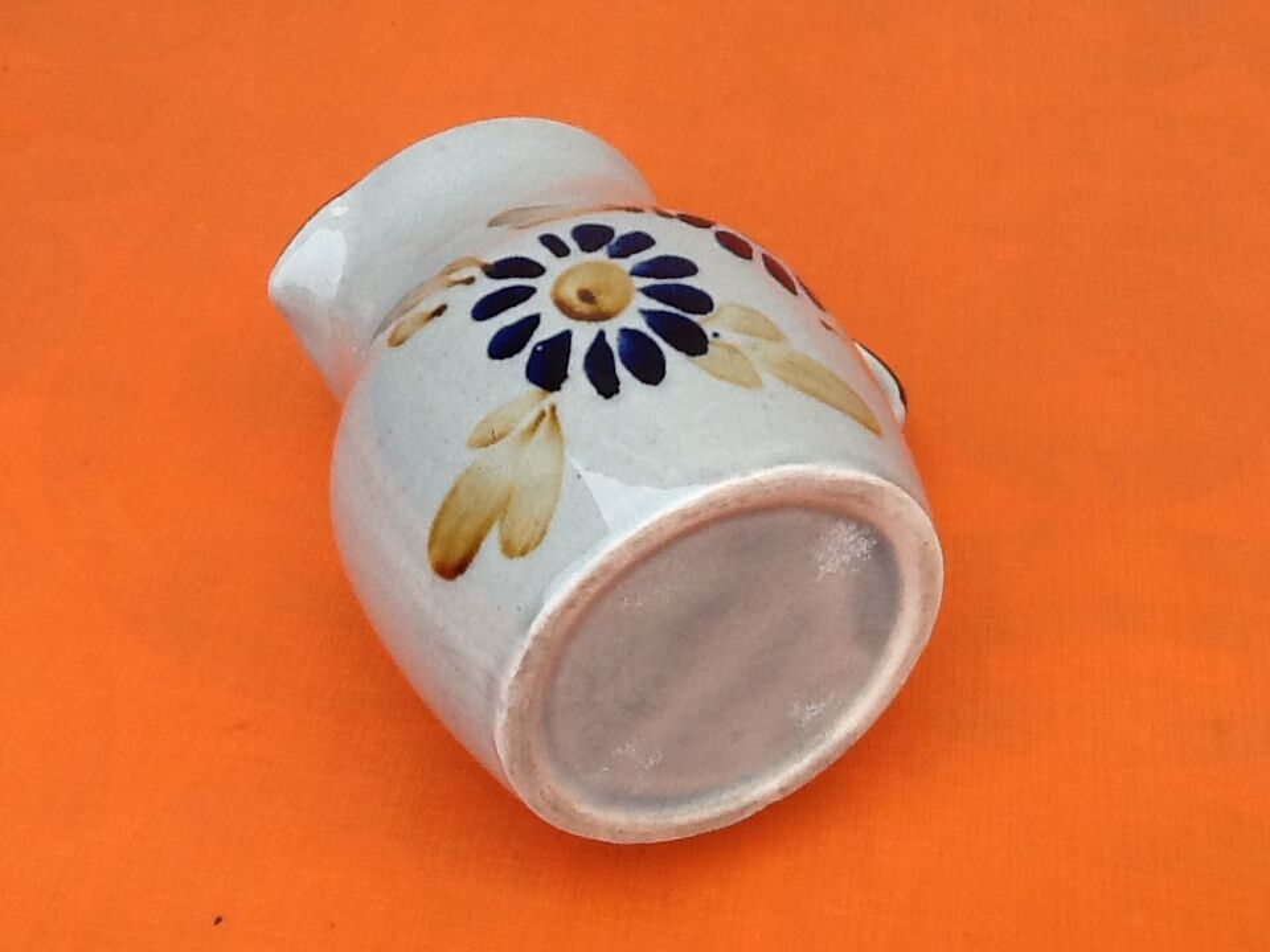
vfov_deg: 32.9
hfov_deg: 42.9
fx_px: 1614
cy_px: 476
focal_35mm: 44
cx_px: 635
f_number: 2.4
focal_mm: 2.03
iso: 64
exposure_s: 1/100
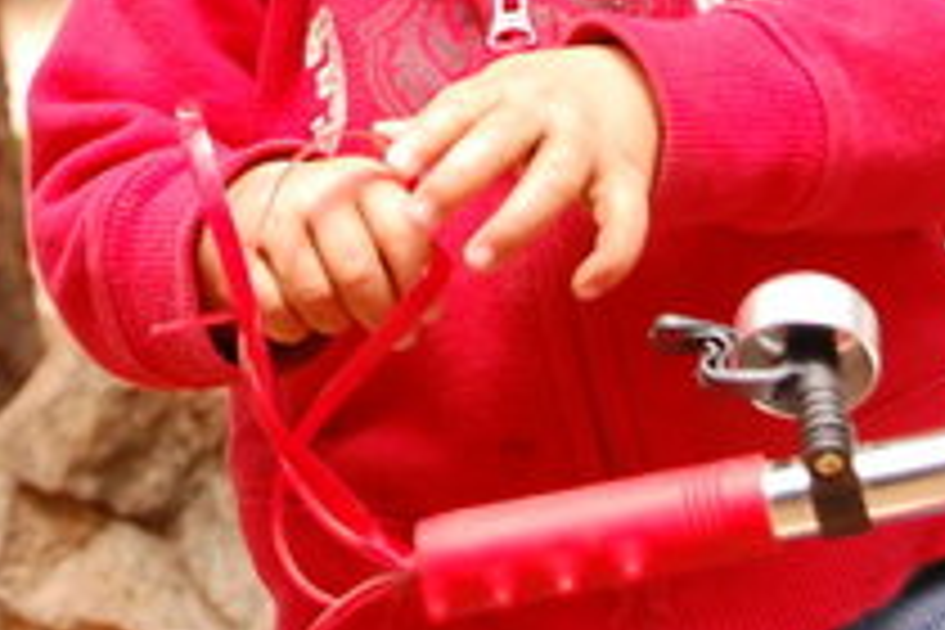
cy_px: -306
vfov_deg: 5.4
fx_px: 6602
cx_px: 212
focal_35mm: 252
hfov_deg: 8.2
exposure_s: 1/160
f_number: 6.3
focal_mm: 55
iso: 400
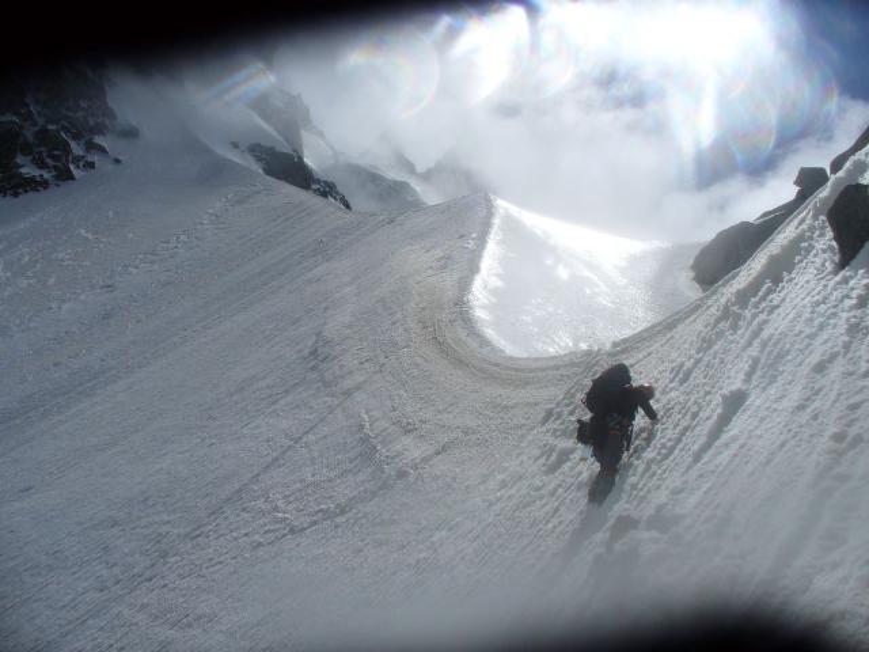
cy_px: 326
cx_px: 434
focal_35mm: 37
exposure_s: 1/2000
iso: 80
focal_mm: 6.1
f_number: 5.6
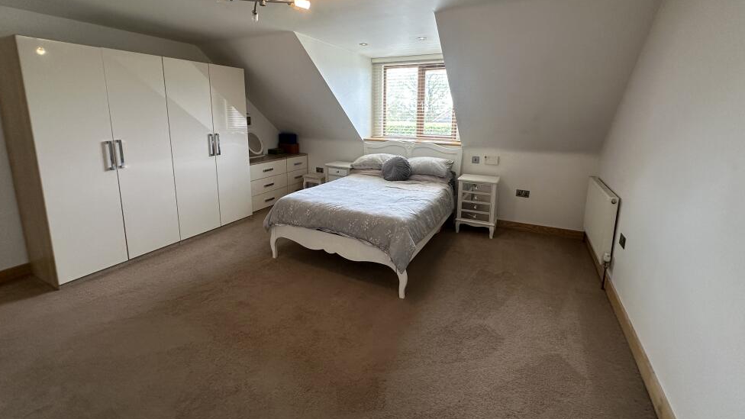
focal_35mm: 16
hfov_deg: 99.4
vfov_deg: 66.4
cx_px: 372
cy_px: 166
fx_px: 316
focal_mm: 2.22
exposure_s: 1/100
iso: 160
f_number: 2.2
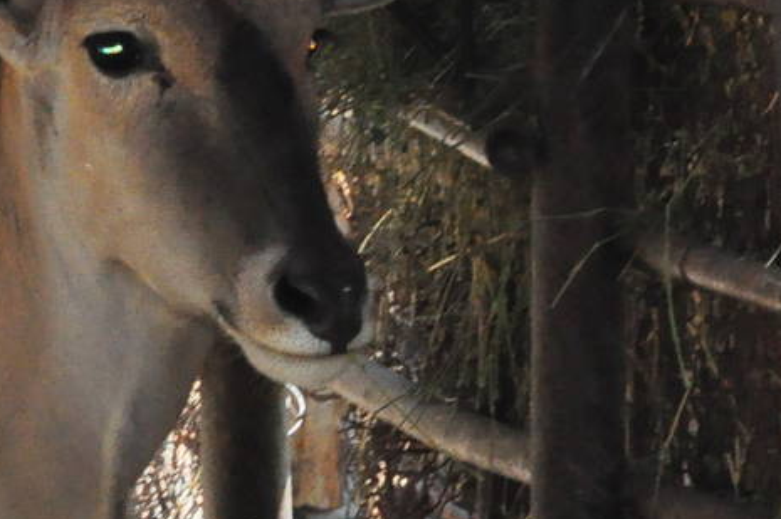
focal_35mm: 878
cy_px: 266
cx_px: -307
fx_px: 19027
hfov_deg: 2.3
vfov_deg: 1.6
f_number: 20
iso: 3200
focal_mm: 170
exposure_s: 1/200
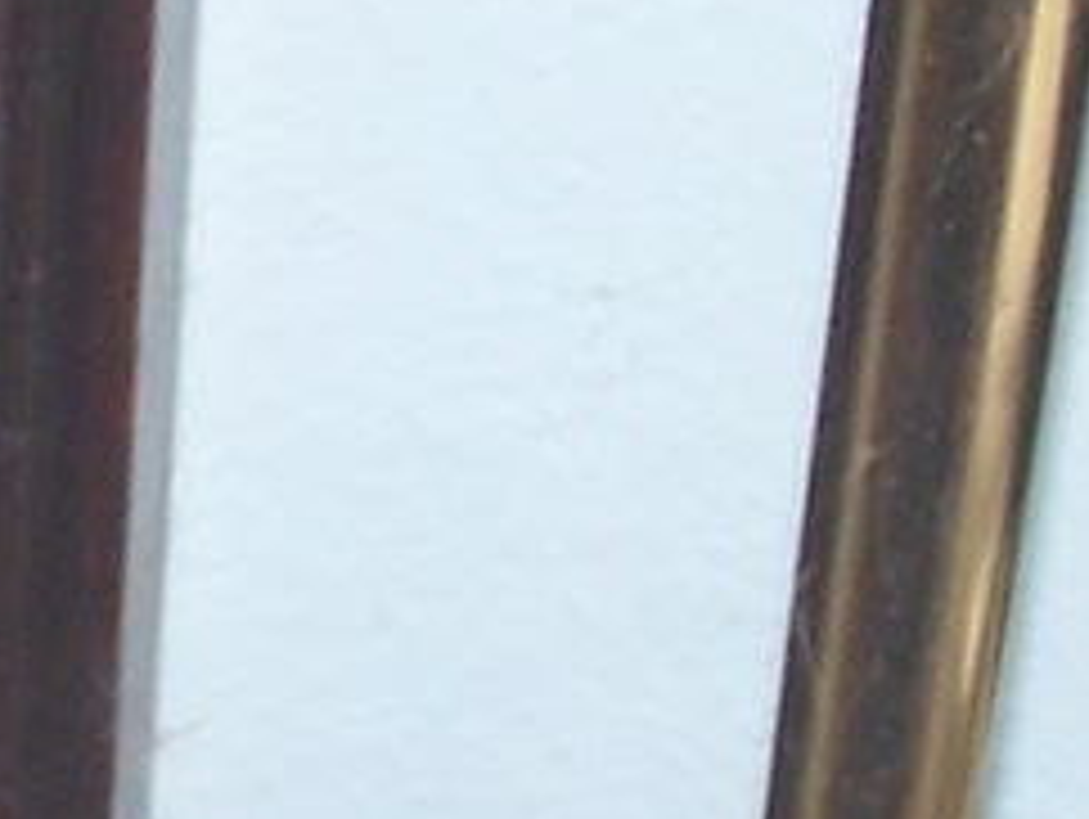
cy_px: 1656
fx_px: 8188
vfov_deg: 5.6
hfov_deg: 7.5
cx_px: -382
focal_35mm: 260
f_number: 2.8
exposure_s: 1/60
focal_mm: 6.3
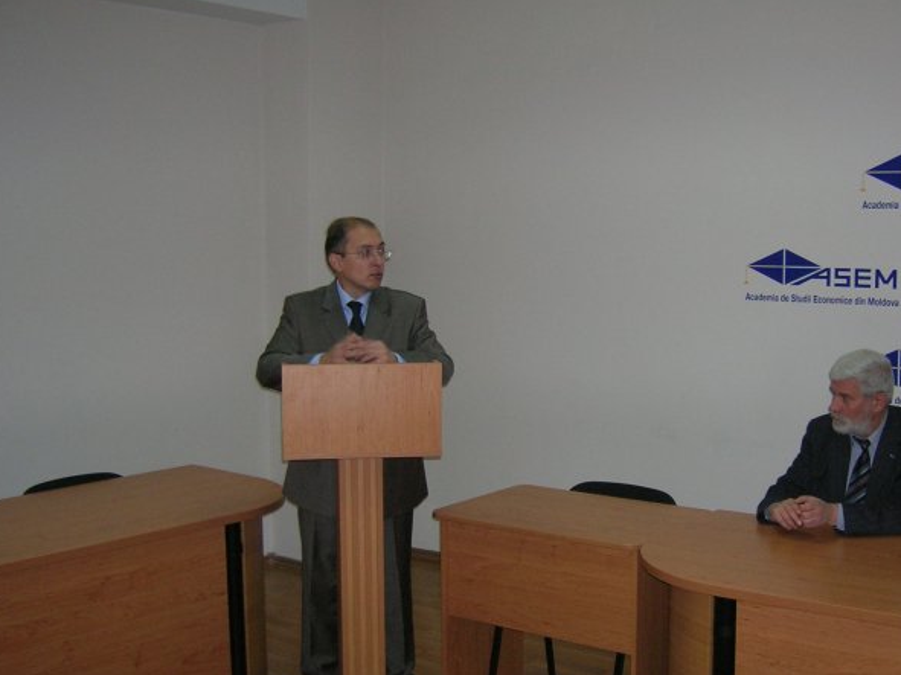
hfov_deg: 40.9
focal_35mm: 46
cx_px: 575
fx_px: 1197
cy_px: 344
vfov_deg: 31.5
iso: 102
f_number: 2.9
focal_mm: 5.7
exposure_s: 1/60.1
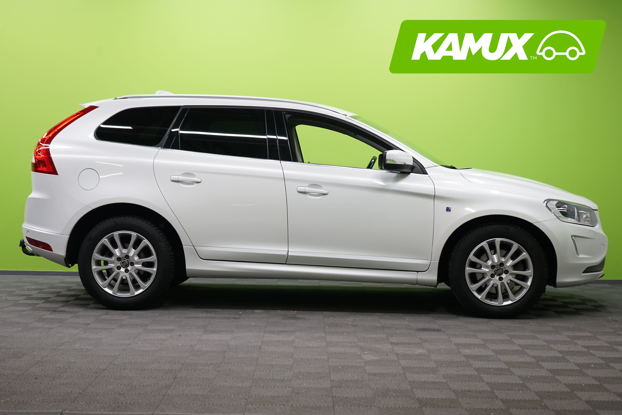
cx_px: 311
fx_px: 1019
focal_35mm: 59
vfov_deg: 23.0
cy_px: 208
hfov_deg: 33.9
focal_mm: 59
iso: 640
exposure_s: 1/50
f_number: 5
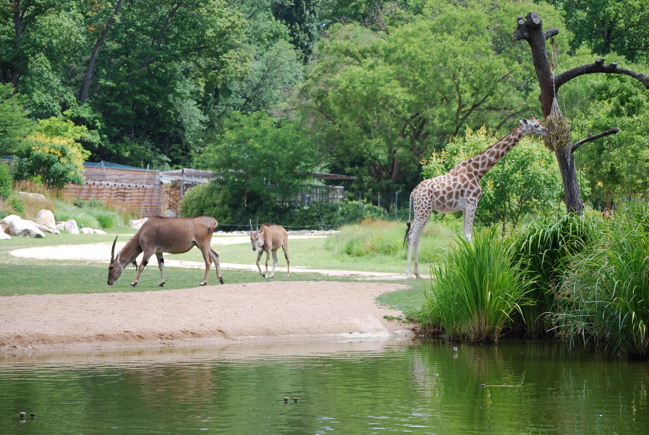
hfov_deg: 16.6
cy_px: 218
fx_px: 2220
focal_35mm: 123
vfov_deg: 11.2
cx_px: 324
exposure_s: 1/500
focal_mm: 82
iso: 200
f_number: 5.6
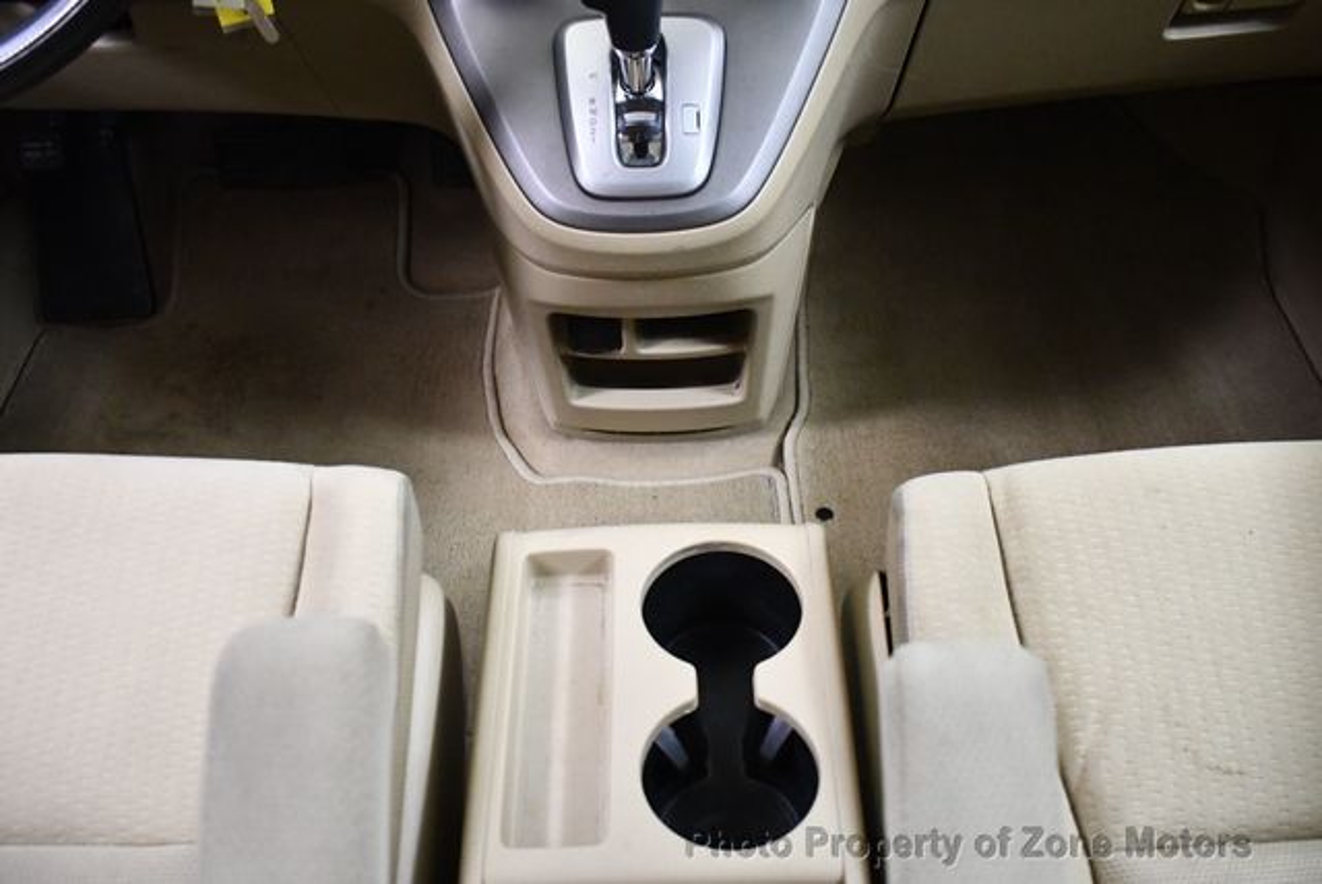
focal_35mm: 36
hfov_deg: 53.1
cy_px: 442
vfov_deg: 36.9
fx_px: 1323
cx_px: 661
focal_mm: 18
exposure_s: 1/100
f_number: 3.5
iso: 3200
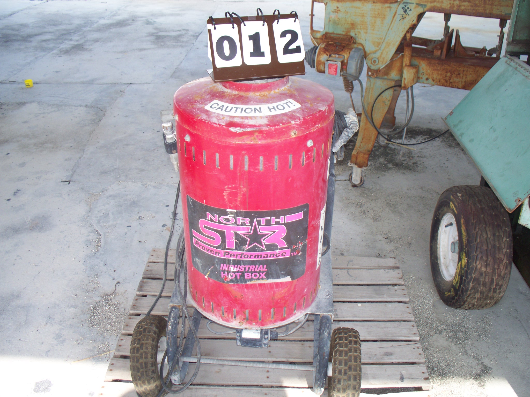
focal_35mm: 35
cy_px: 198
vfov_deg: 40.7
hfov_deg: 52.6
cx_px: 265
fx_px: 536
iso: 80
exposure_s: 1/320
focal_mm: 7.54
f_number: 2.8
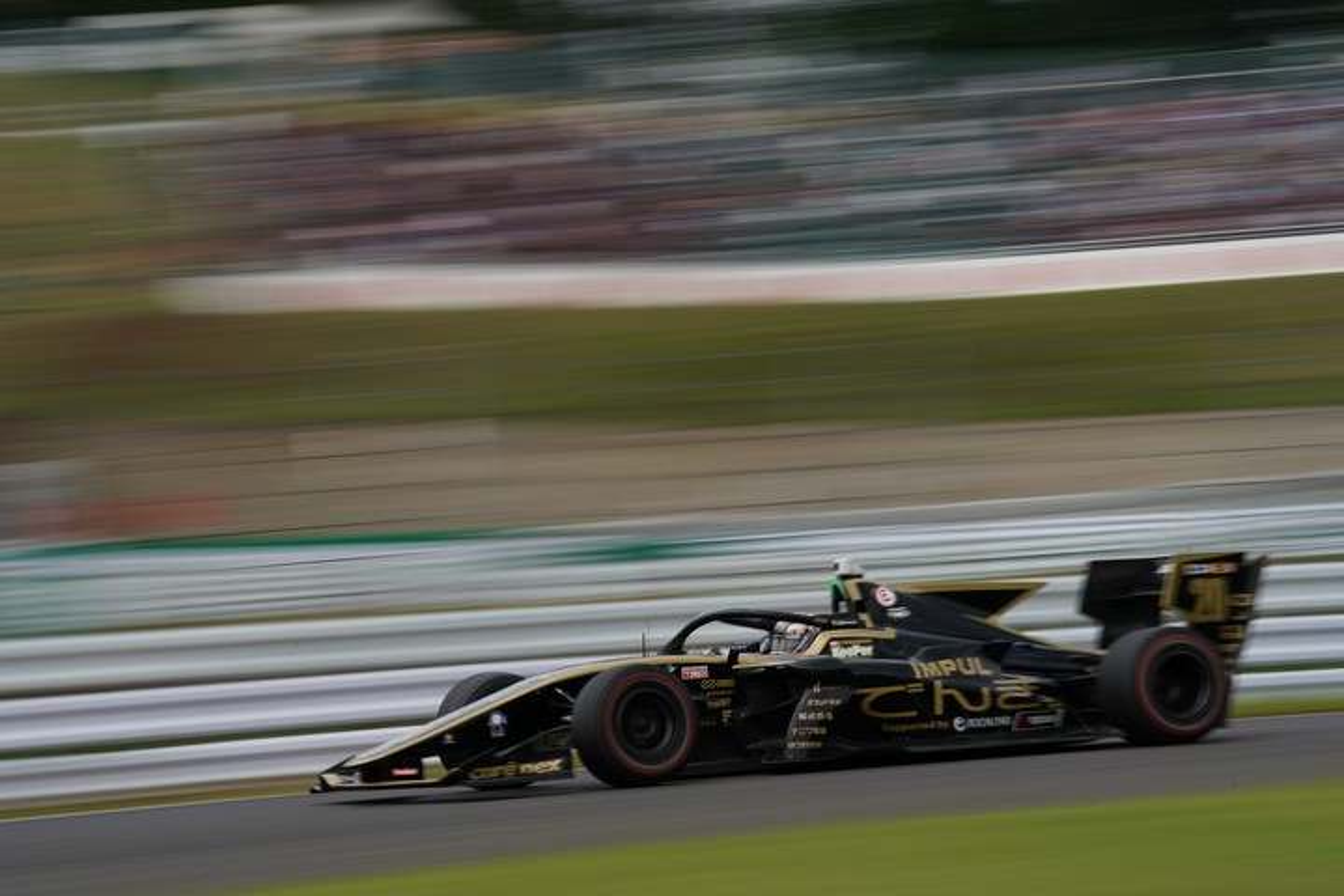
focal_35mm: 200
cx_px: 672
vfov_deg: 6.9
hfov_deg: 10.3
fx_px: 7466
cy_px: 448
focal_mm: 200
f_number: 20
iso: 100
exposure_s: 1/40
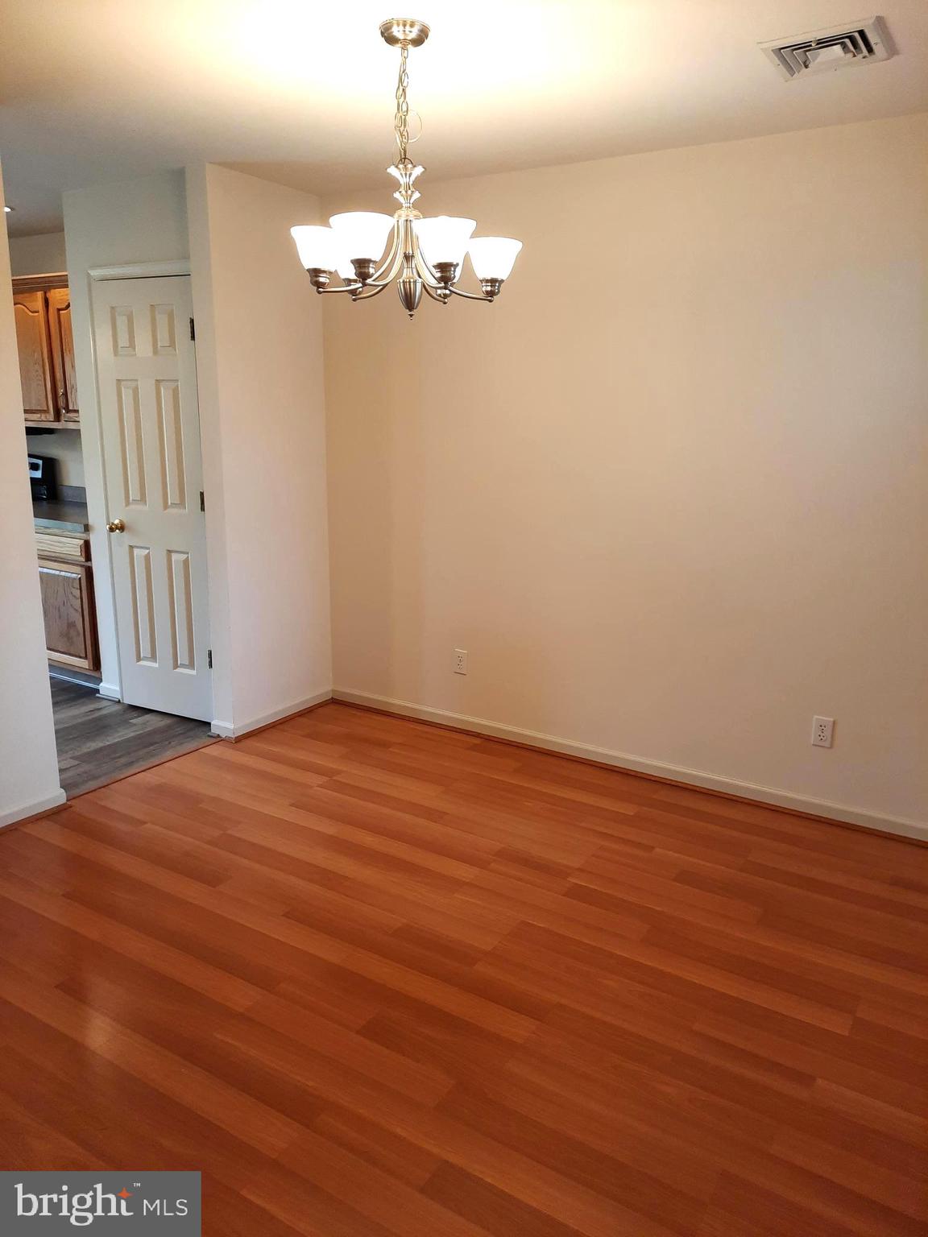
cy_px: 618
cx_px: 464
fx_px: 894
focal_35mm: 25
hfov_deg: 54.9
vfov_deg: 69.4
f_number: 2
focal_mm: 4.6
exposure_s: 1/60
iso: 50
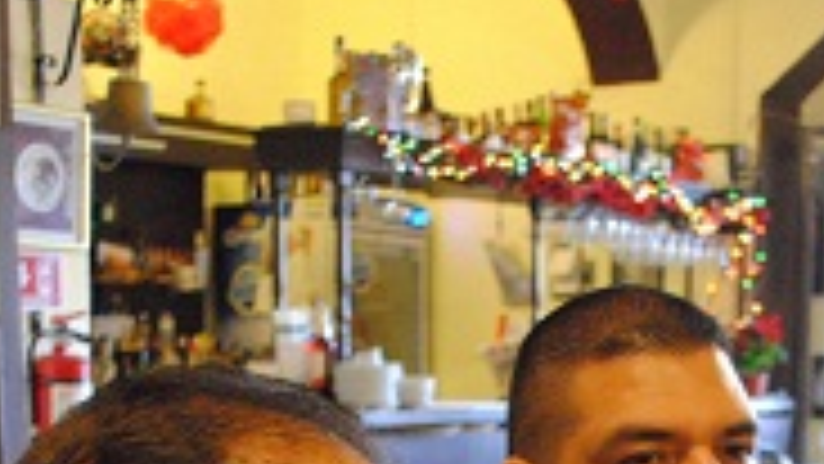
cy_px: 725
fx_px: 1879
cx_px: 576
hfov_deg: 24.6
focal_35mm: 86
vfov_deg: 13.2
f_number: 3.8
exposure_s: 1/30
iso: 1400
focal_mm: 20
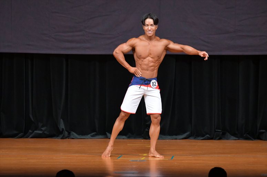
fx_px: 2002
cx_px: 134
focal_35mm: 270
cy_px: 88
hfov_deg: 7.6
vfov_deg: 5.1
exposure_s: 1/400
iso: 5000
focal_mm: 180
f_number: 5.6
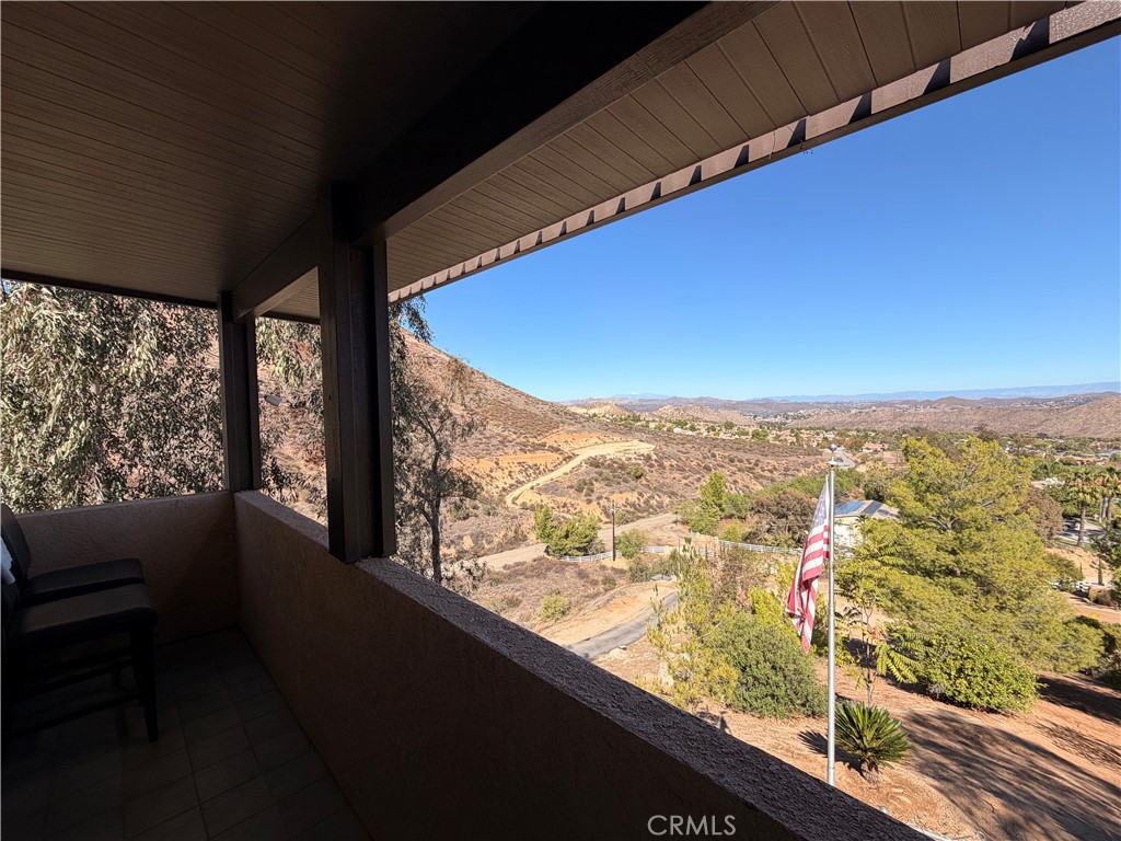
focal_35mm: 14
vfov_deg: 85.7
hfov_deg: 102.1
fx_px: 453
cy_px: 420
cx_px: 560
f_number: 2.2
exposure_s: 1/770
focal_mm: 2.22
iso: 25
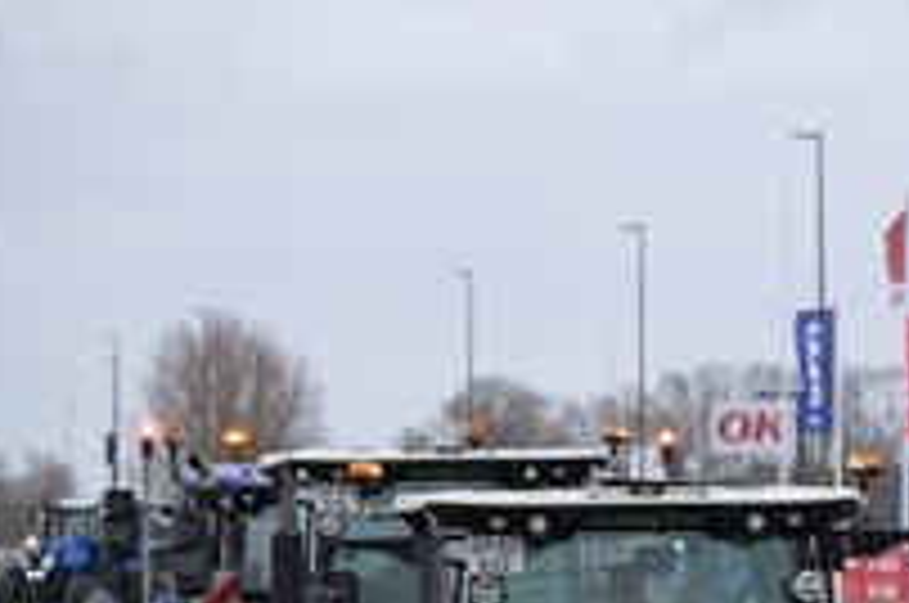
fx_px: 6605
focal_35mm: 262
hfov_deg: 7.8
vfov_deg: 5.2
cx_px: 832
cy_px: 680
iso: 640
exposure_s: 1/500
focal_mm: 110
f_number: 3.2
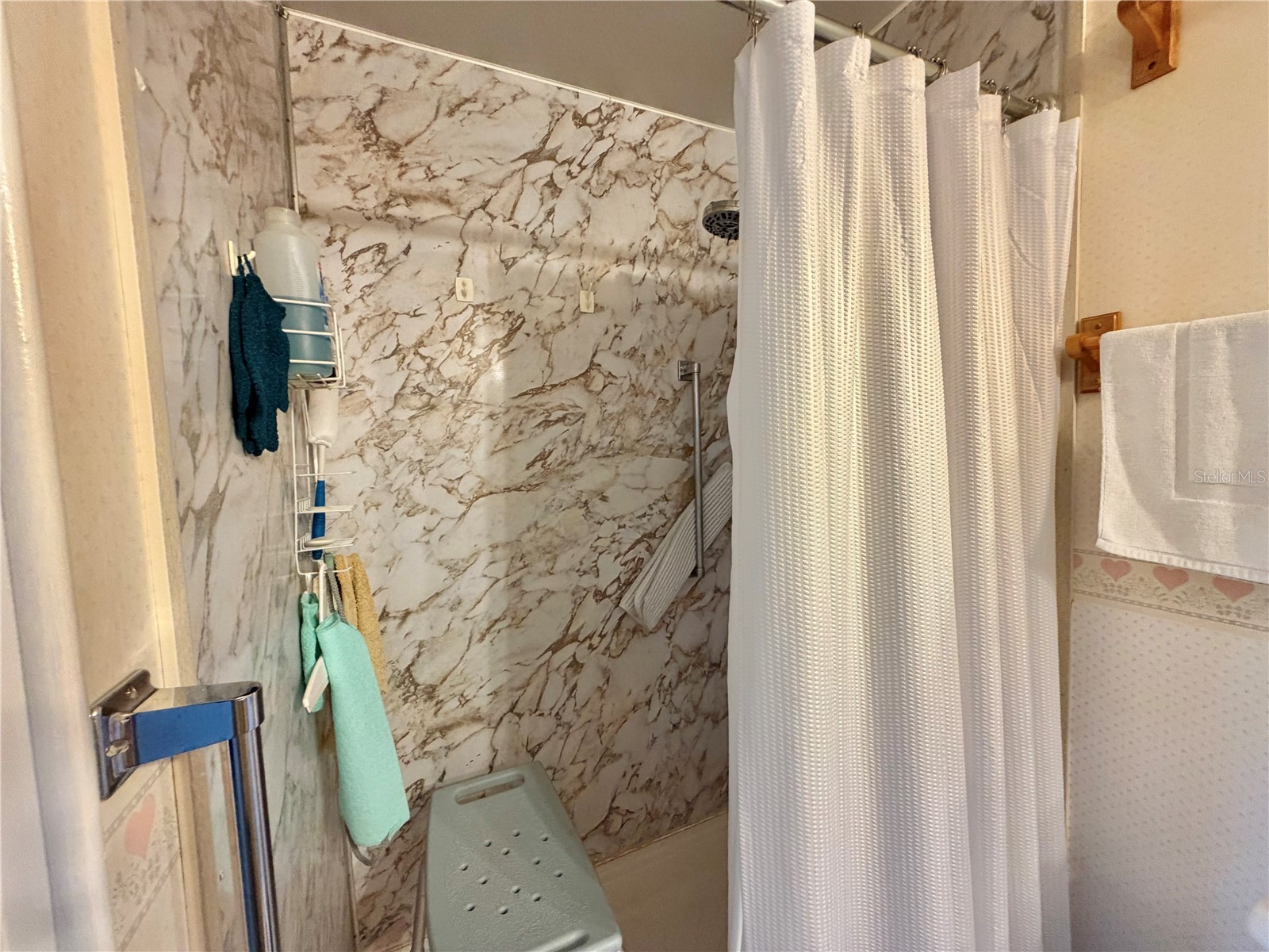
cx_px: 634
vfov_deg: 85.7
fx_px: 513
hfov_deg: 102.1
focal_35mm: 14
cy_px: 476
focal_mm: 2.22
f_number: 2.2
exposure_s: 1/60
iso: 320
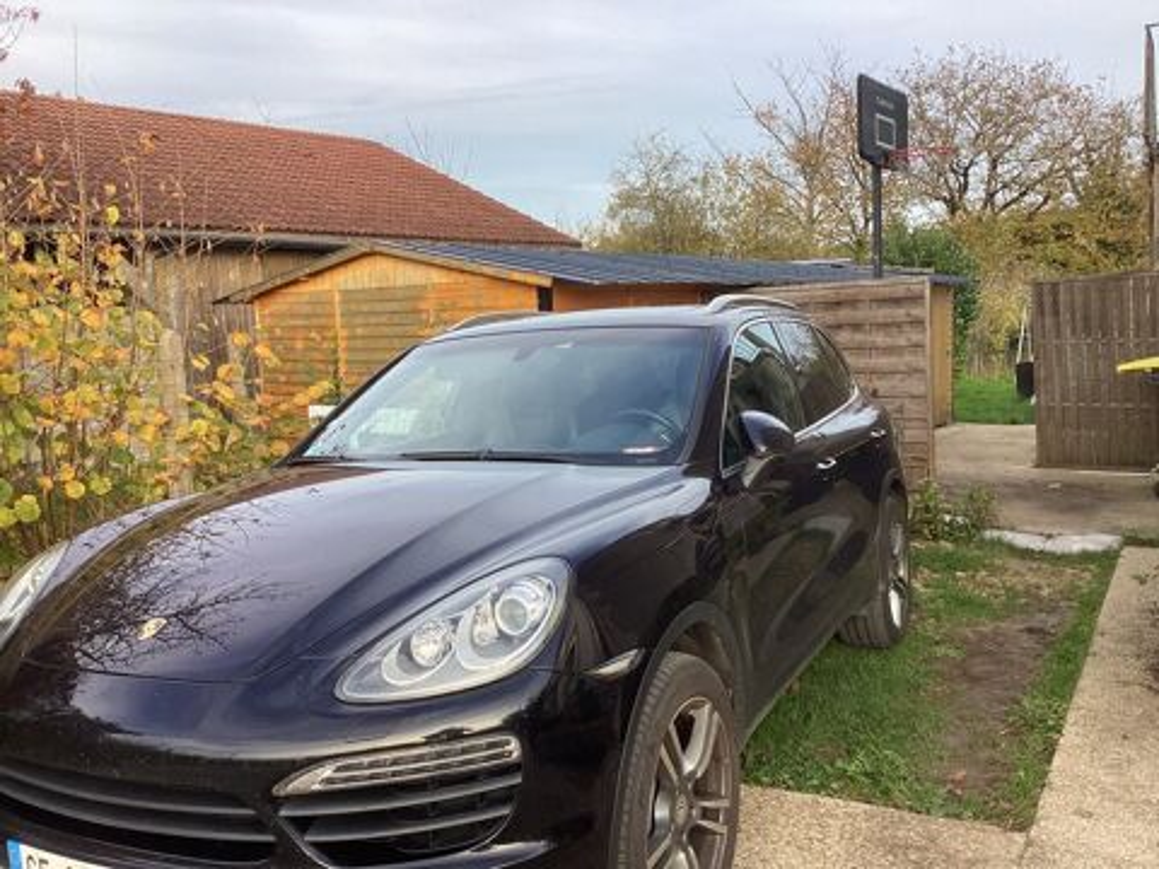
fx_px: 1038
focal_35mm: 31
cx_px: 580
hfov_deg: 58.4
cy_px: 434
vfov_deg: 45.4
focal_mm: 3.3
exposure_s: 1/120
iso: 32
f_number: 2.4
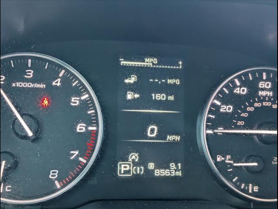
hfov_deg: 38.9
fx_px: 394
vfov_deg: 29.7
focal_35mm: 49
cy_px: 104
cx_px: 139
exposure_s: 1/385
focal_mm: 6.9
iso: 601
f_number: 1.68
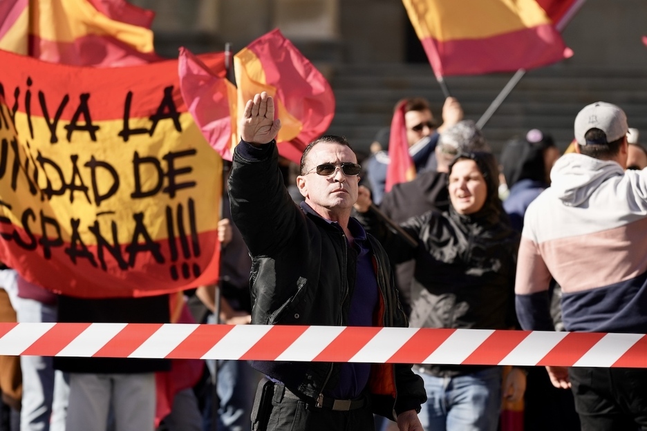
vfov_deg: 6.6
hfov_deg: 9.9
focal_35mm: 207
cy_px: 216
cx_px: 324
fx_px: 3720
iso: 200
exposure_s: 1/2500
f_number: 2.8
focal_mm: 138
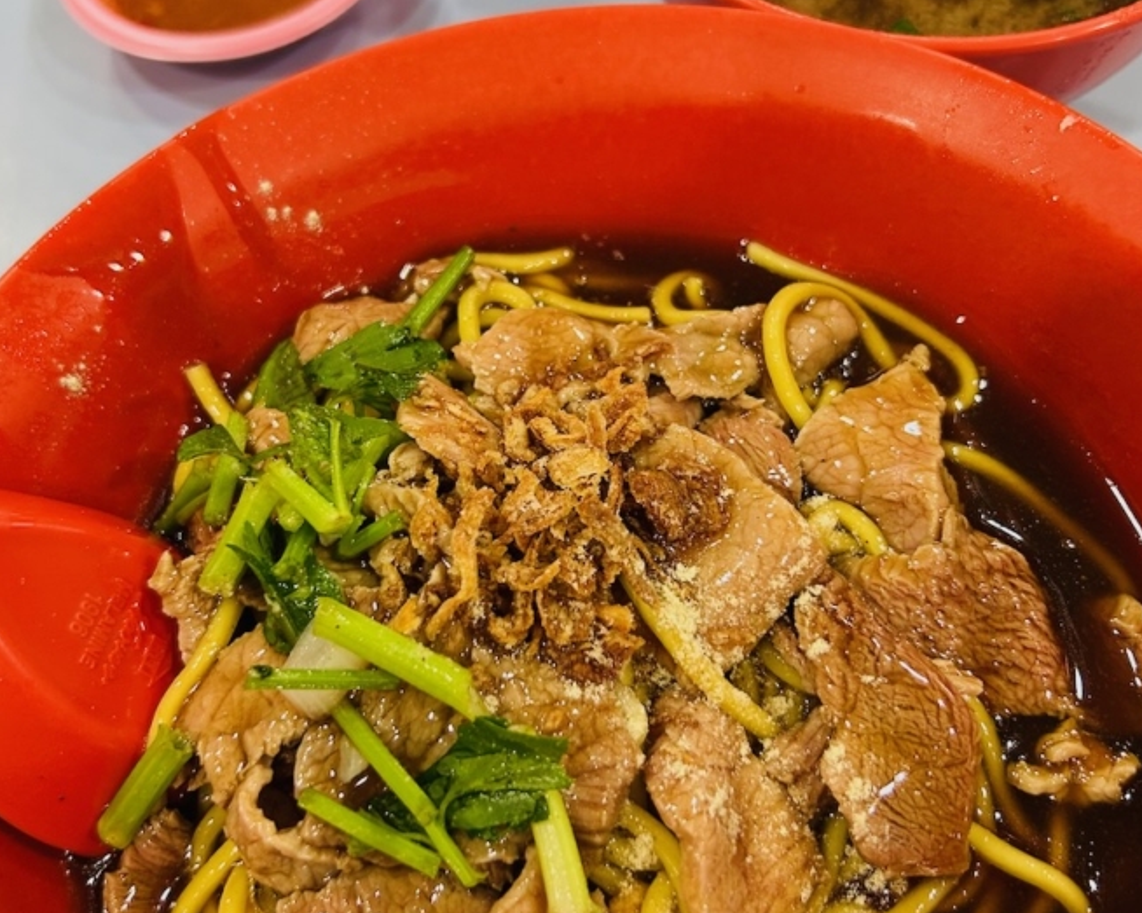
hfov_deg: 45.8
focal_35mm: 40
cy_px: 417
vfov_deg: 37.3
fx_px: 1352
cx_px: 574
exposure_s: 1/100
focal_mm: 5.7
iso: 125
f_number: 1.5
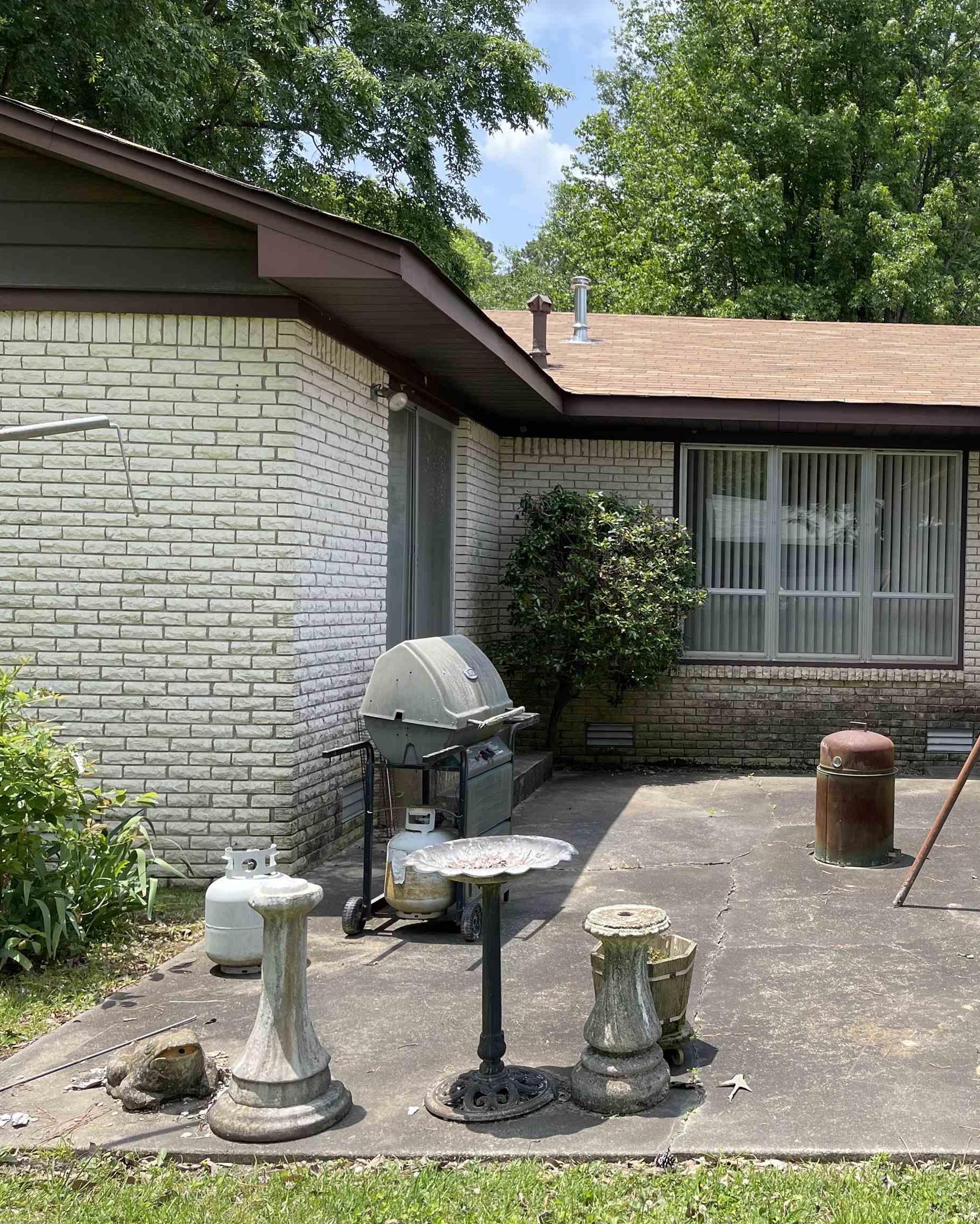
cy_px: 611
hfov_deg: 41.1
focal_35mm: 34
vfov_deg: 52.8
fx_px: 1233
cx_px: 815
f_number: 1.6
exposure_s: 1/1403
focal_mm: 5.1
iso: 32
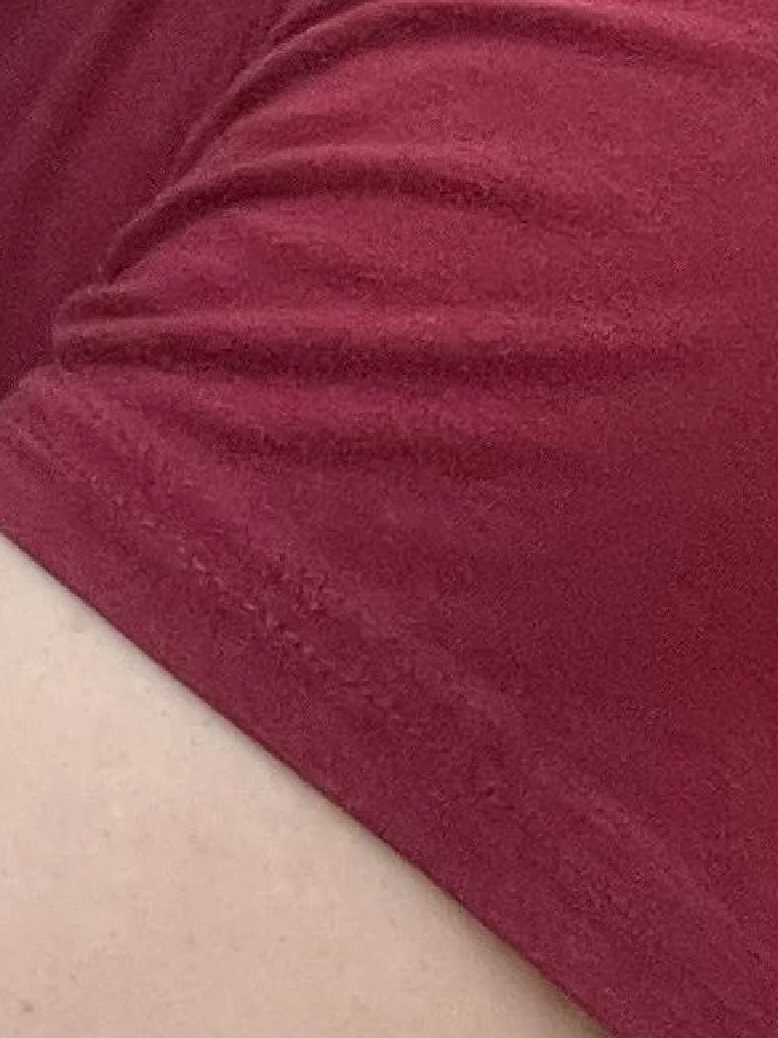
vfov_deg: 12.7
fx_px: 4285
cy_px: -740
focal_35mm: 143
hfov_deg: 10.2
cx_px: -227
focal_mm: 2.7
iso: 100
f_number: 2.2
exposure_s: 1/60
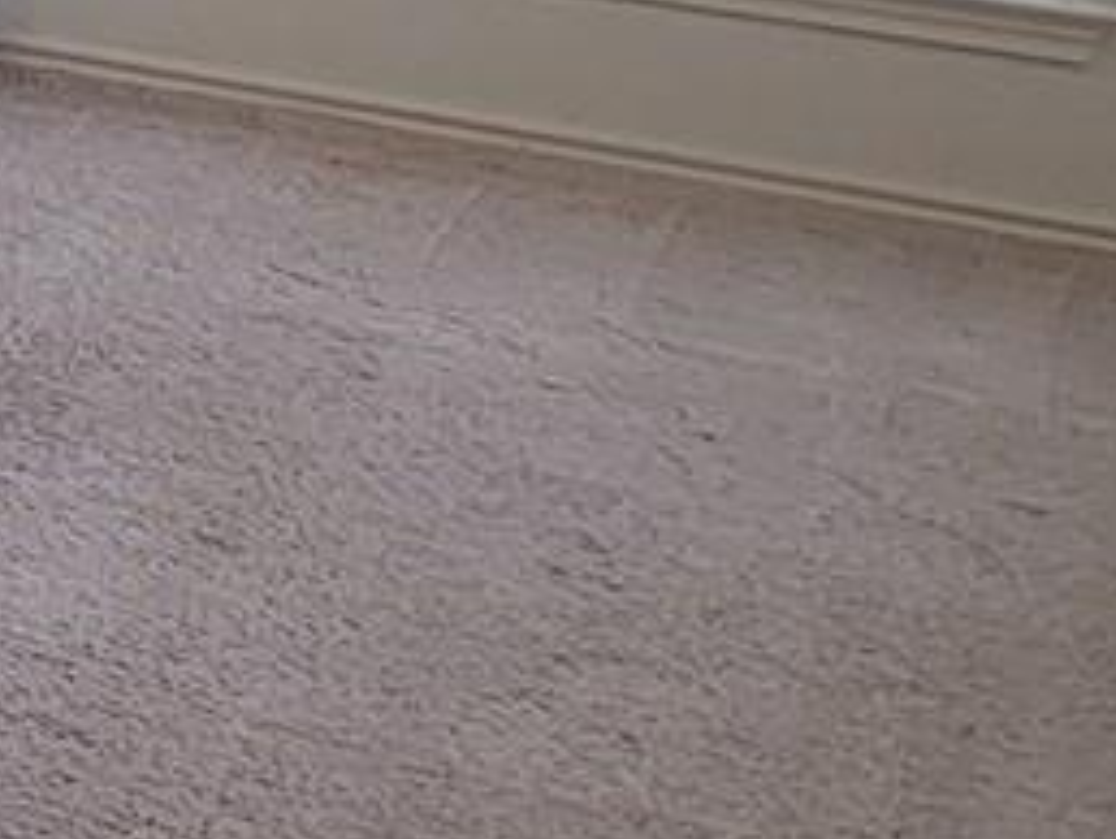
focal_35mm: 103
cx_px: -1903
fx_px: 3324
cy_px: -977
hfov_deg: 12.5
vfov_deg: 12.3
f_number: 2.2
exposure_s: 1/60
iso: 64
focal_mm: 2.2
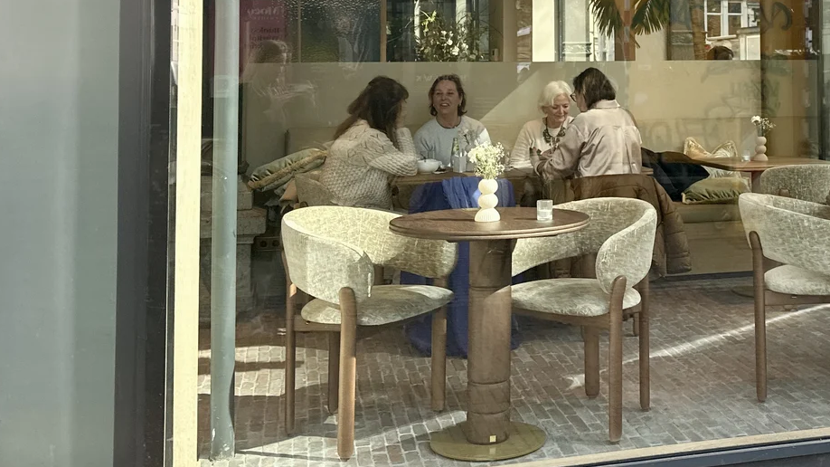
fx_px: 1078
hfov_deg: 40.6
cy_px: 46
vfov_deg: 23.8
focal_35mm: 49
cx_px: 649
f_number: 1.78
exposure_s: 1/630
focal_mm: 6.86
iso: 80
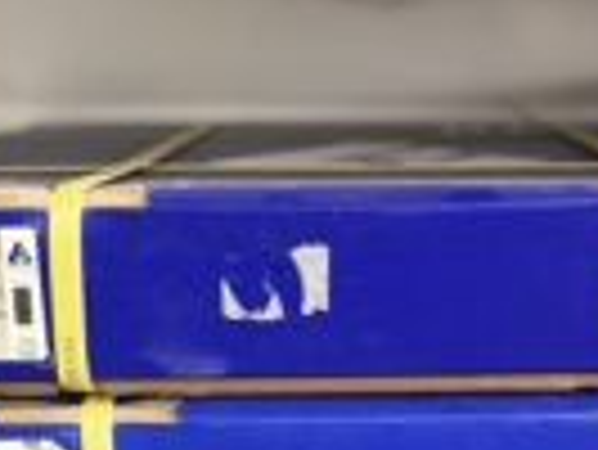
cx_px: 396
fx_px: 1349
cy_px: 446
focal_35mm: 78
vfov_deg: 18.5
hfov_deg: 24.9
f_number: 1.5
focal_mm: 5.7
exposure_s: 1/77
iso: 125
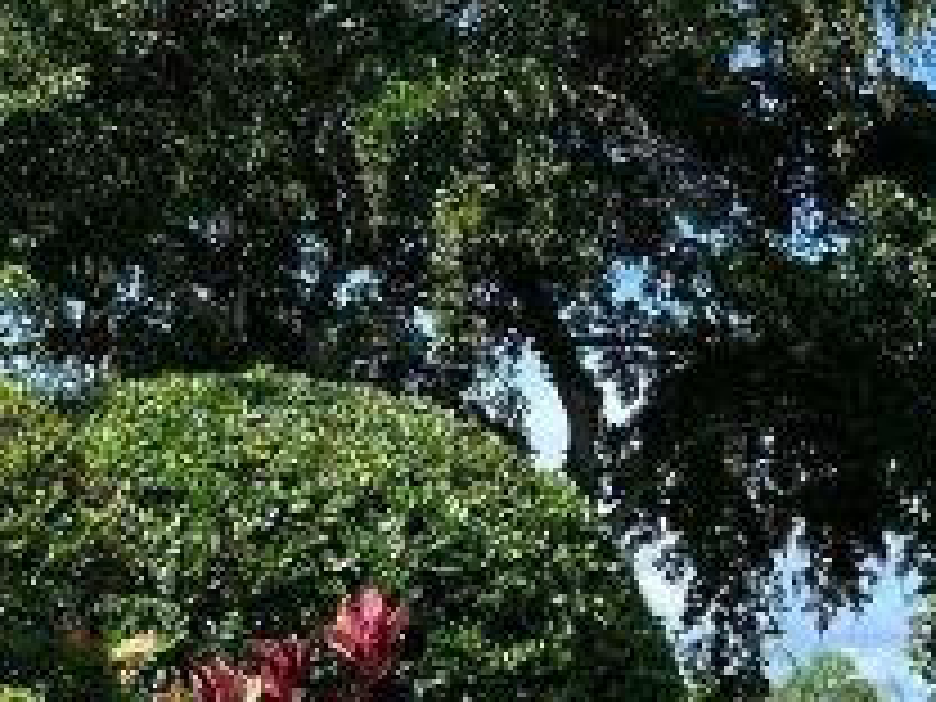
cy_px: 918
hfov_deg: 13.6
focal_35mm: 128
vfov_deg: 11.3
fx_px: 3461
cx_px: -817
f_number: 1.6
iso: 32
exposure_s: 1/1916
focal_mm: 4.2
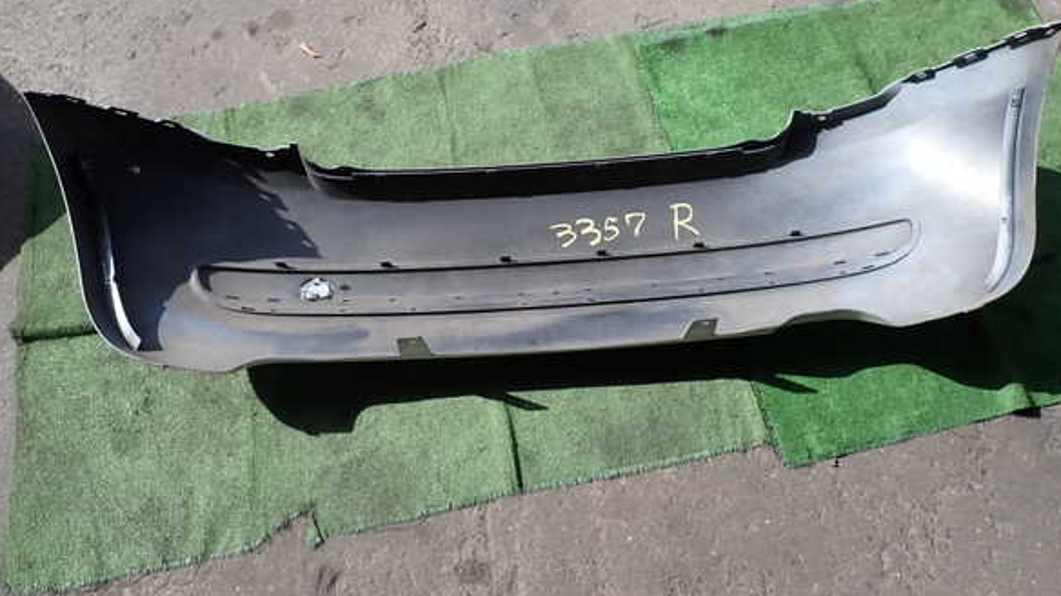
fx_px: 787
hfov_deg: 67.9
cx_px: 525
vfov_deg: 41.2
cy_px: 236
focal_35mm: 28
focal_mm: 4.5
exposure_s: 1/1000
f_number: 2.8
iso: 100
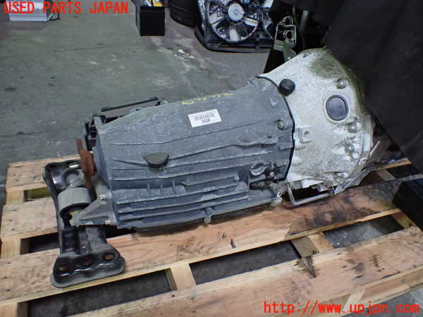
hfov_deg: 60.0
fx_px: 367
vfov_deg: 46.8
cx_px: 212
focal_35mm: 30
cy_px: 158
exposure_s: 1/125
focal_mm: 5.4
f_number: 2.3
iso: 800
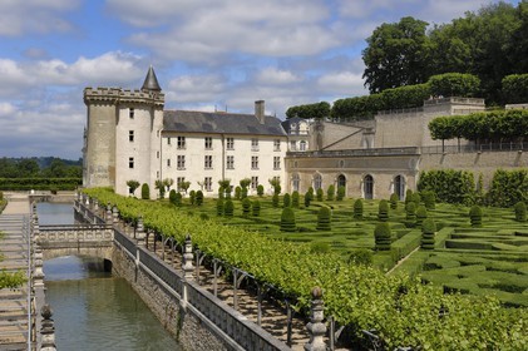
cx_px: 264
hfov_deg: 46.4
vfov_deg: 31.8
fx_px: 616
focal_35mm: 42
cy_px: 176
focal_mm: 28
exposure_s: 1/160
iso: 100
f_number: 11
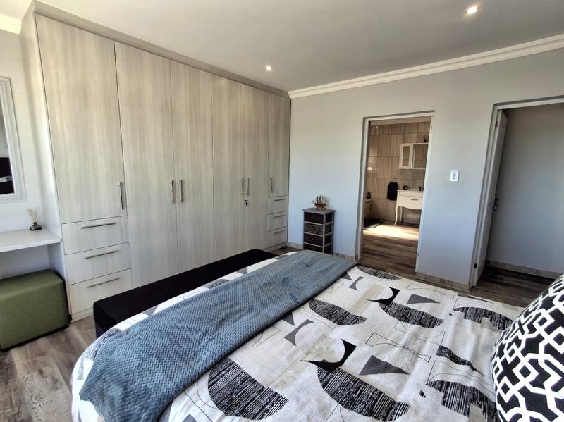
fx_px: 261
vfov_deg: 78.0
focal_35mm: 16
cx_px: 282
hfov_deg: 94.5
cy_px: 211
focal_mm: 1.64
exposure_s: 1/133
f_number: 2.2
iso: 40
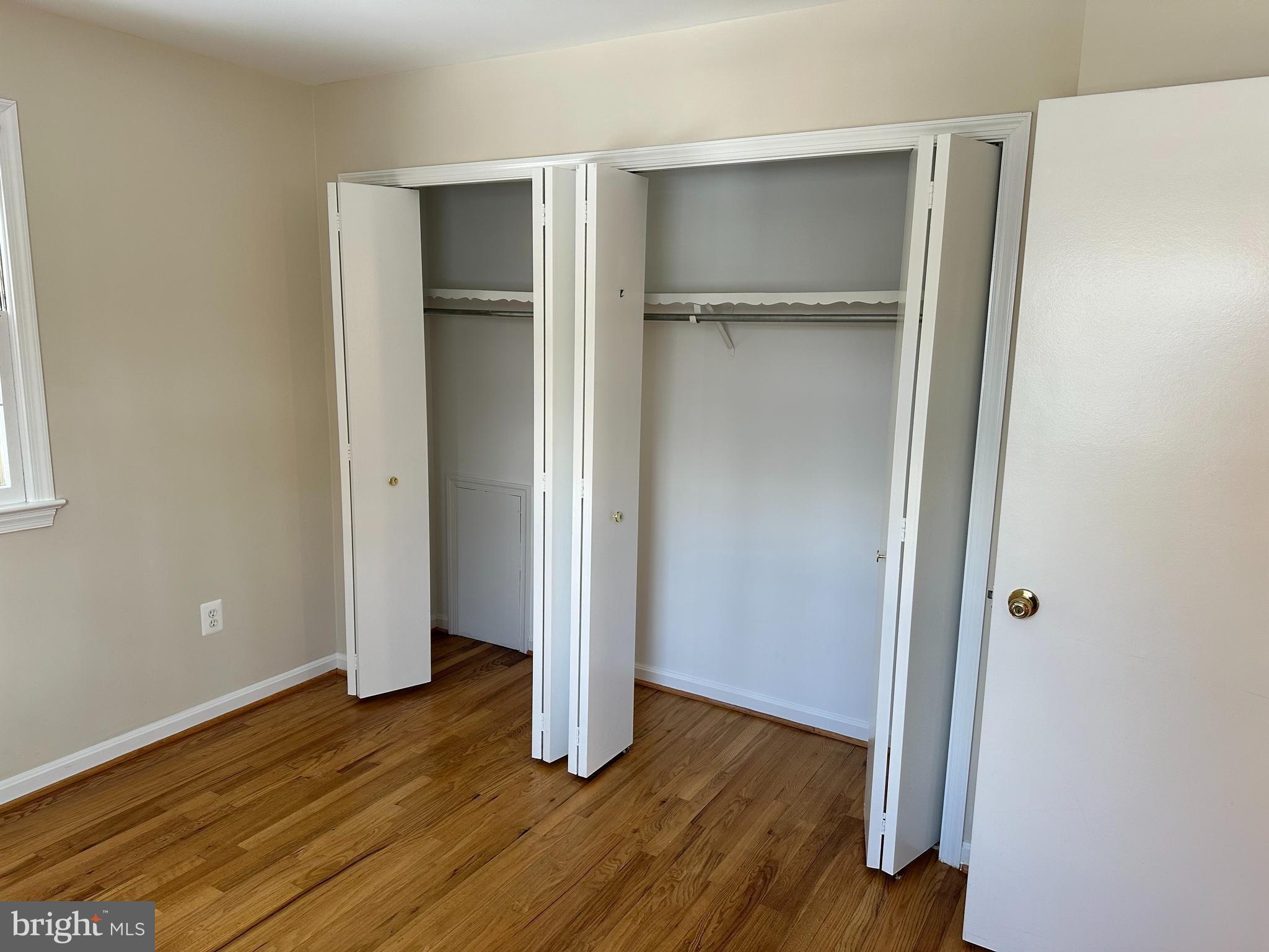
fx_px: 880
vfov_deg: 56.8
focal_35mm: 24
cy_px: 476
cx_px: 634
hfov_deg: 71.6
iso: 125
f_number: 1.78
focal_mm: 6.86
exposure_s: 1/120
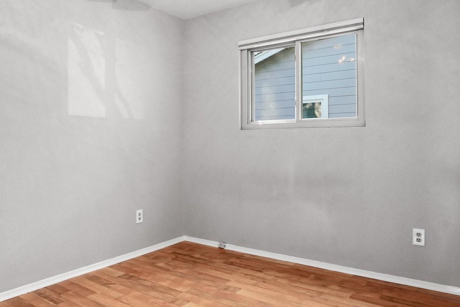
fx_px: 332
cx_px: 207
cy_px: 136
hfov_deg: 69.2
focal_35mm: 26
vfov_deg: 49.5
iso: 2000
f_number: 8
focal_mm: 16
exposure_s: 1/15
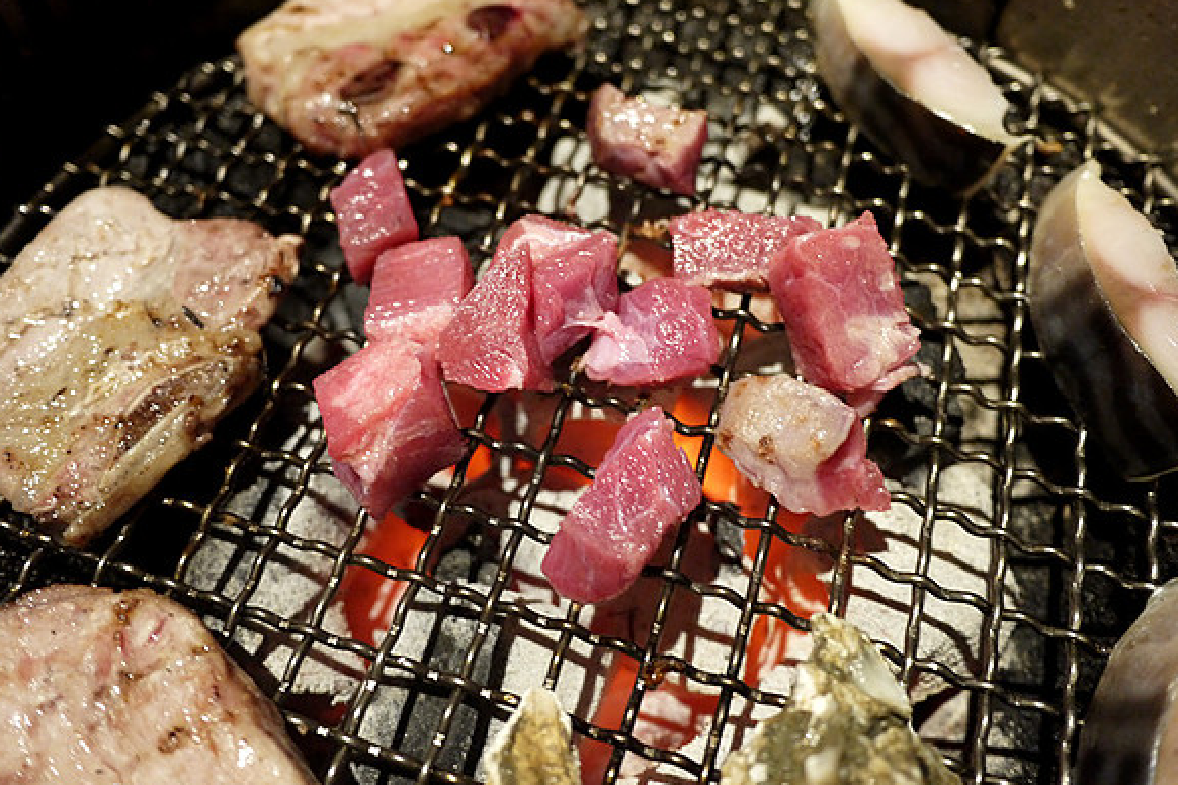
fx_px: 982
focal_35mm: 30
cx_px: 593
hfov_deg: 61.9
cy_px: 332
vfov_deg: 43.5
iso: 800
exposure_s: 1/20
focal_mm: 14
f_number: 2.5
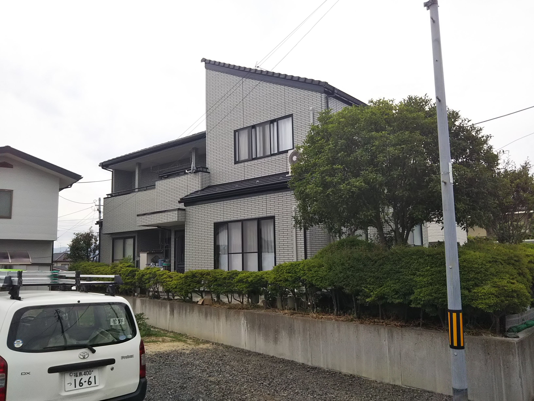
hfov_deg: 60.0
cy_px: 200
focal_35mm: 30
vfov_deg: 46.8
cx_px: 267
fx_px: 463
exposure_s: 1/120
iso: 50
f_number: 2.2
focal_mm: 4
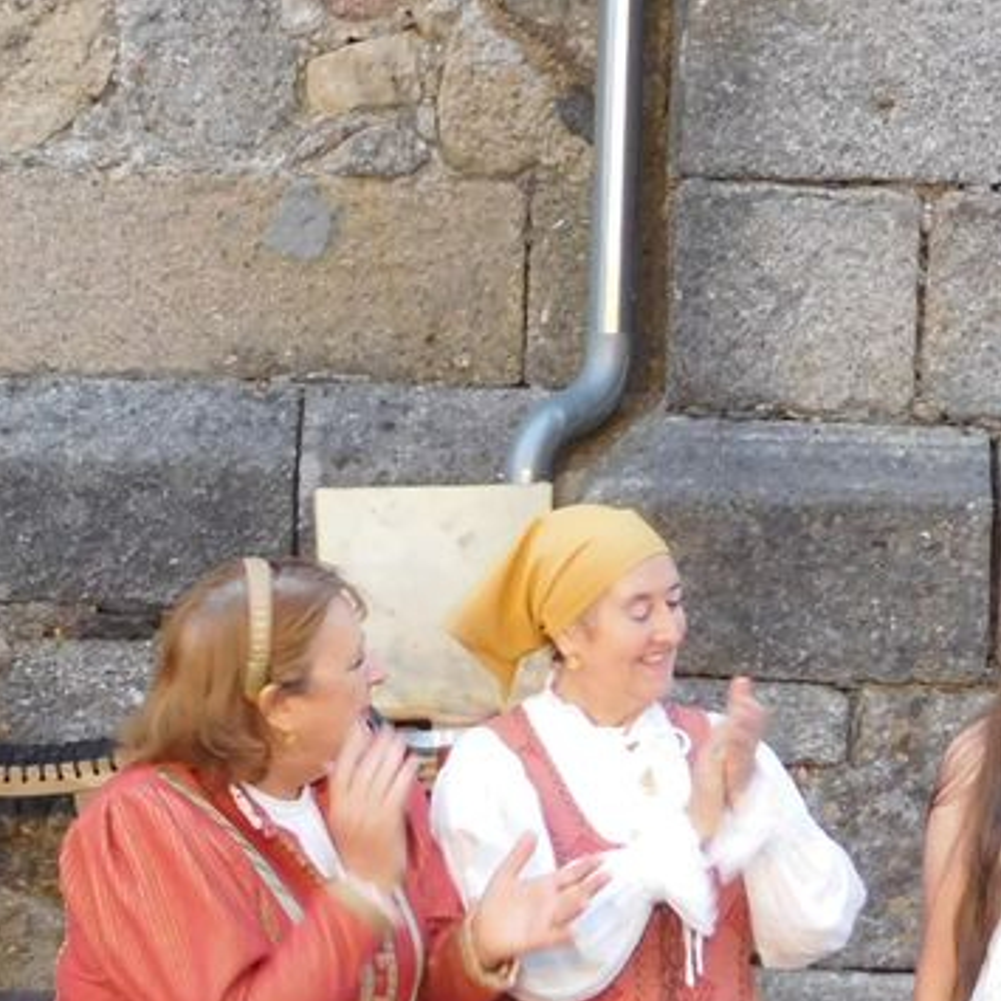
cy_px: 677
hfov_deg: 8.8
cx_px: -237
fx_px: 6445
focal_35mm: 197
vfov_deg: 8.9
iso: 280
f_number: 4.2
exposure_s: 1/30
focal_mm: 11.7
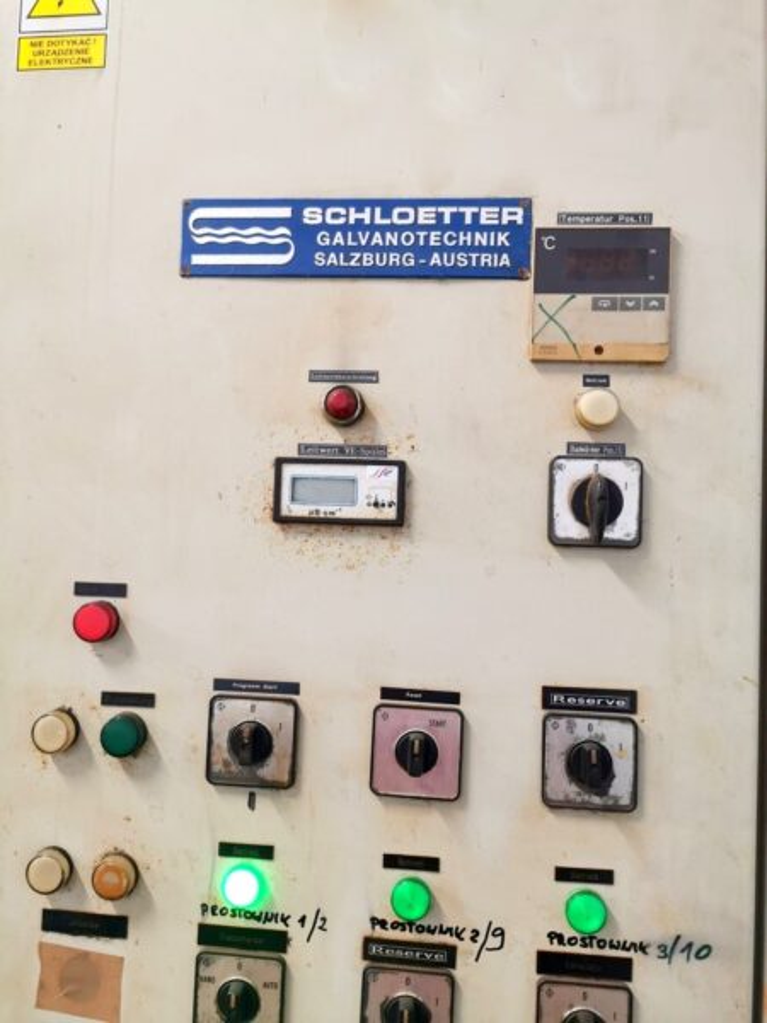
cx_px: 384
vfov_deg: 65.3
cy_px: 512
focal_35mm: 27
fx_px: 798
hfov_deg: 51.4
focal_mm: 5.56
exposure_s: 1/33.3
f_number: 1.6
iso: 320
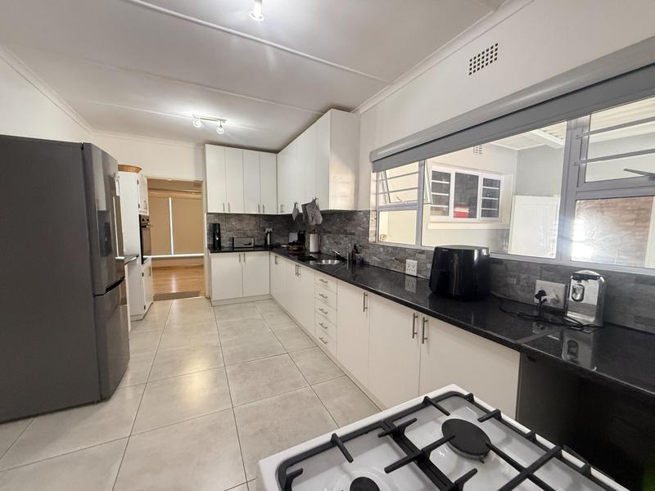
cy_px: 246
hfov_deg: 102.1
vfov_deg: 85.7
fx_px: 265
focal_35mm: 14
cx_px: 328
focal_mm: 2.22
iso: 400
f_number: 2.2
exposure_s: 1/50
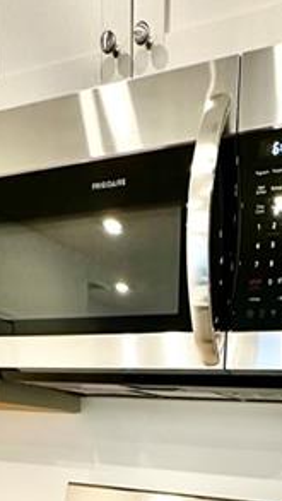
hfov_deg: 28.8
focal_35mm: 40
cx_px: 239
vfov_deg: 38.3
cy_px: 593
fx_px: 531
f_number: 2.2
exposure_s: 1/60
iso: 320
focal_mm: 2.22
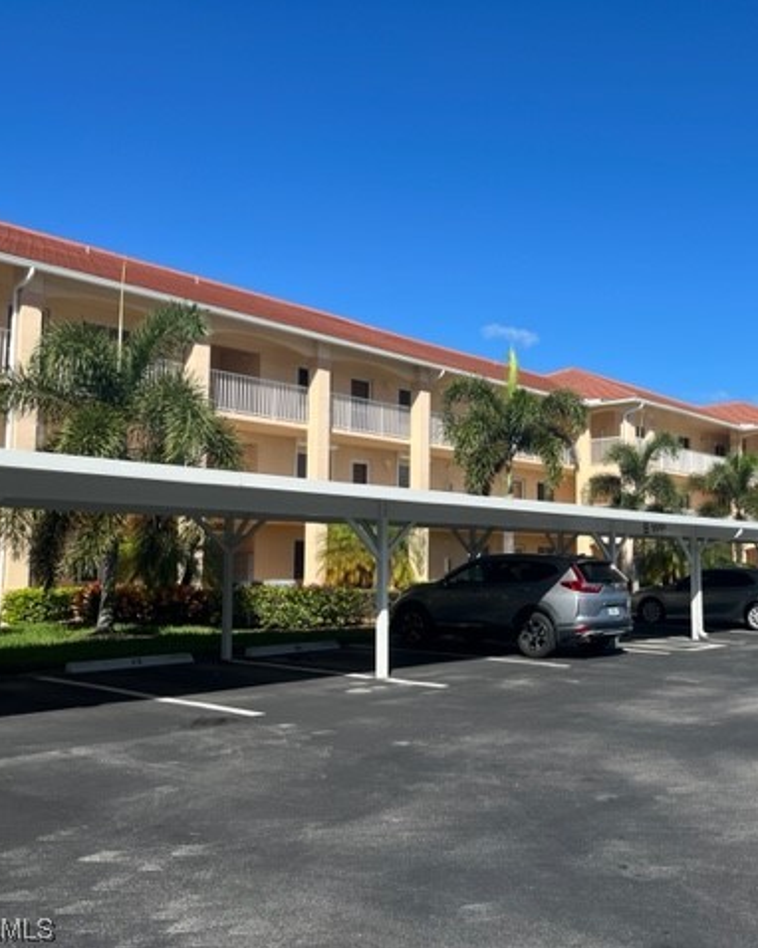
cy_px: 474
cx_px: 540
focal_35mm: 34
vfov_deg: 52.9
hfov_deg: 42.4
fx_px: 954
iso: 50
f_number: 1.6
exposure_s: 1/3215
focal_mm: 5.1
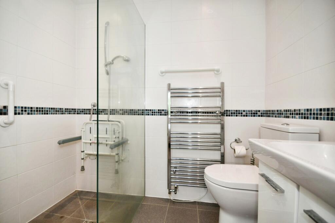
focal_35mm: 15
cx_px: 168
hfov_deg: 100.4
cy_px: 112
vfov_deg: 77.3
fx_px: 140
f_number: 8
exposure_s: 1/60
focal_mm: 10
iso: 400
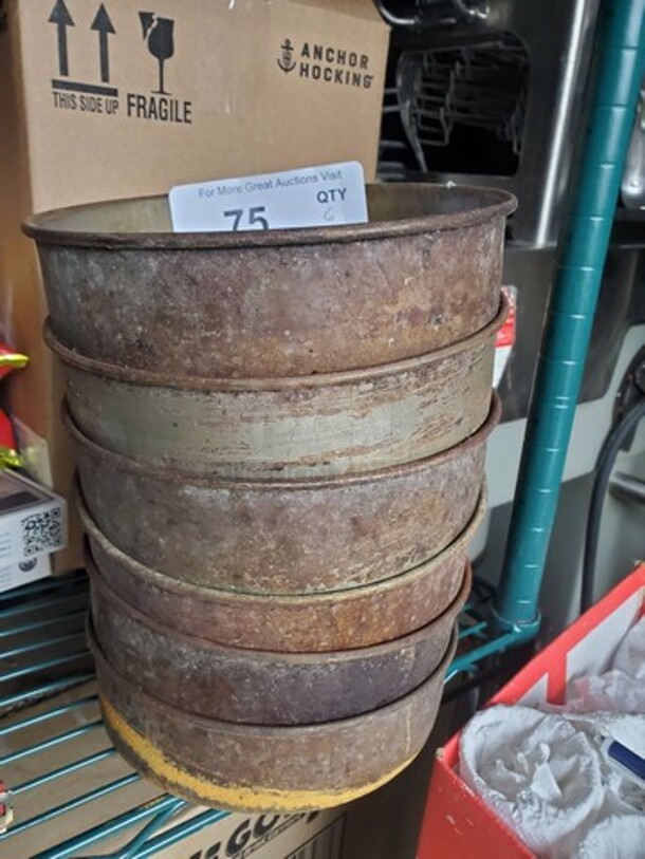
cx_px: 322
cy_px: 430
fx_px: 646
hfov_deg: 53.1
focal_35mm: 26
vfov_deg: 67.3
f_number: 2.4
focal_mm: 4.3
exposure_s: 1/40
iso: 320
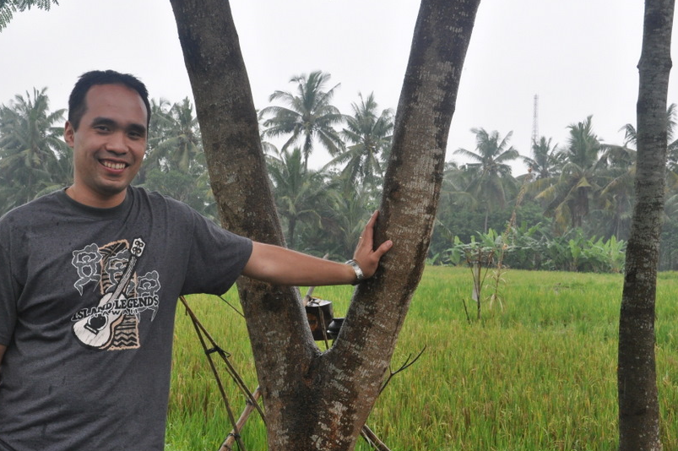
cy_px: 256
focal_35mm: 65
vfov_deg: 20.9
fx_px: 1223
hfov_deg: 31.0
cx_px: 328
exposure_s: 1/125
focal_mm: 34
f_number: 11
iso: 1000
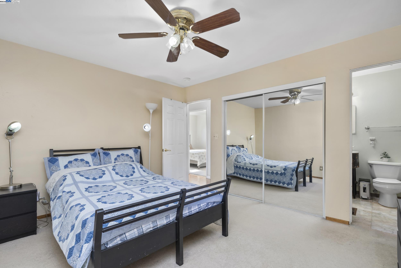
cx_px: 200
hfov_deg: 96.7
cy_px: 134
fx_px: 178
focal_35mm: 16
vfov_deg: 73.8
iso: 400
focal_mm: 16
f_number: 9
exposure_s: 1/200
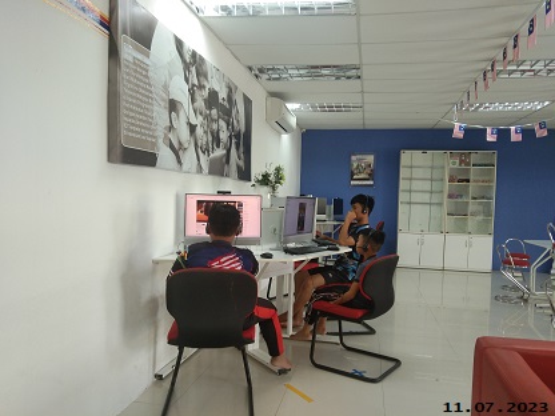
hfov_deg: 60.0
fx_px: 481
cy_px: 208
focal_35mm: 30
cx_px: 278
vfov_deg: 46.8
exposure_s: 1/50
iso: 196
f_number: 2.2
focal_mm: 3.65
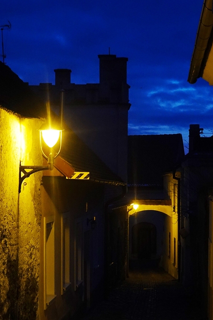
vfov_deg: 21.9
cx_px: 129
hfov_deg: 14.7
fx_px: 825
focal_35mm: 93
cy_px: 195
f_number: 4.5
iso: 1000
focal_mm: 22.92
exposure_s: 1/80
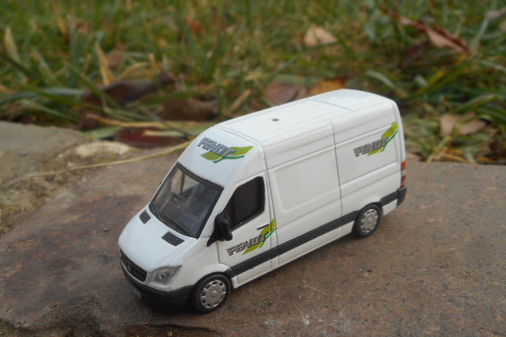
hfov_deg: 47.4
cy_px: 185
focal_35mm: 41
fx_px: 576
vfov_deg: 32.6
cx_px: 254
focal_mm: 6.9
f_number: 4.5
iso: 80
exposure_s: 1/60
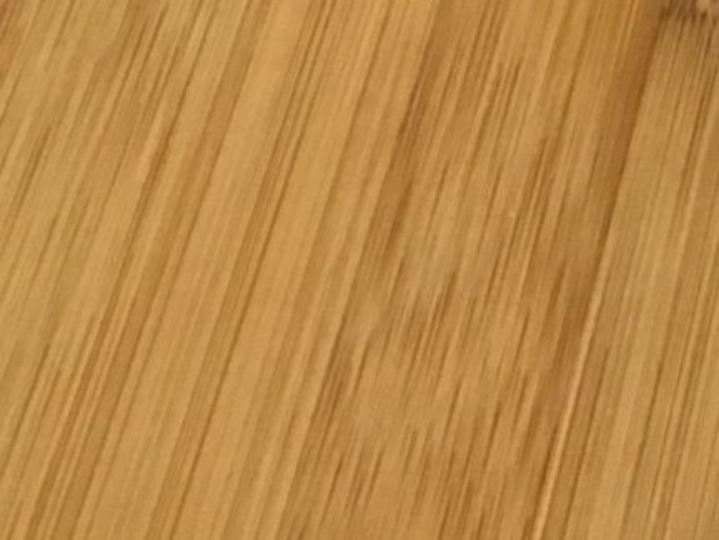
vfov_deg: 9.2
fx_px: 3053
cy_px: -700
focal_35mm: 147
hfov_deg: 12.7
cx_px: 1092
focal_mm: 3.3
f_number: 2.4
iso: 125
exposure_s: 1/33
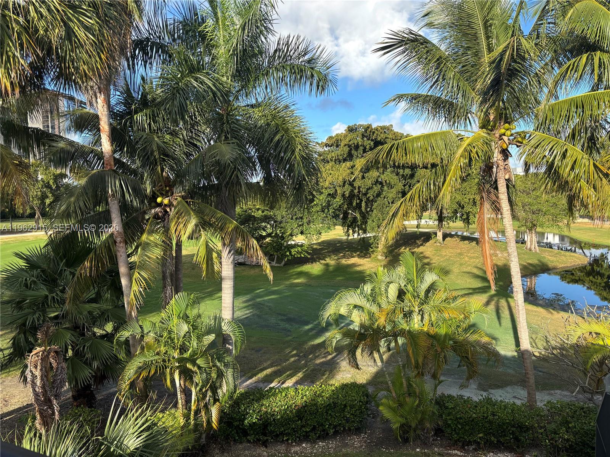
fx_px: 458
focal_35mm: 26
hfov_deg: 67.3
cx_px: 305
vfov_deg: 53.1
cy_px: 228
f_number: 1.6
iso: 50
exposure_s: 1/1220
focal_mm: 5.96
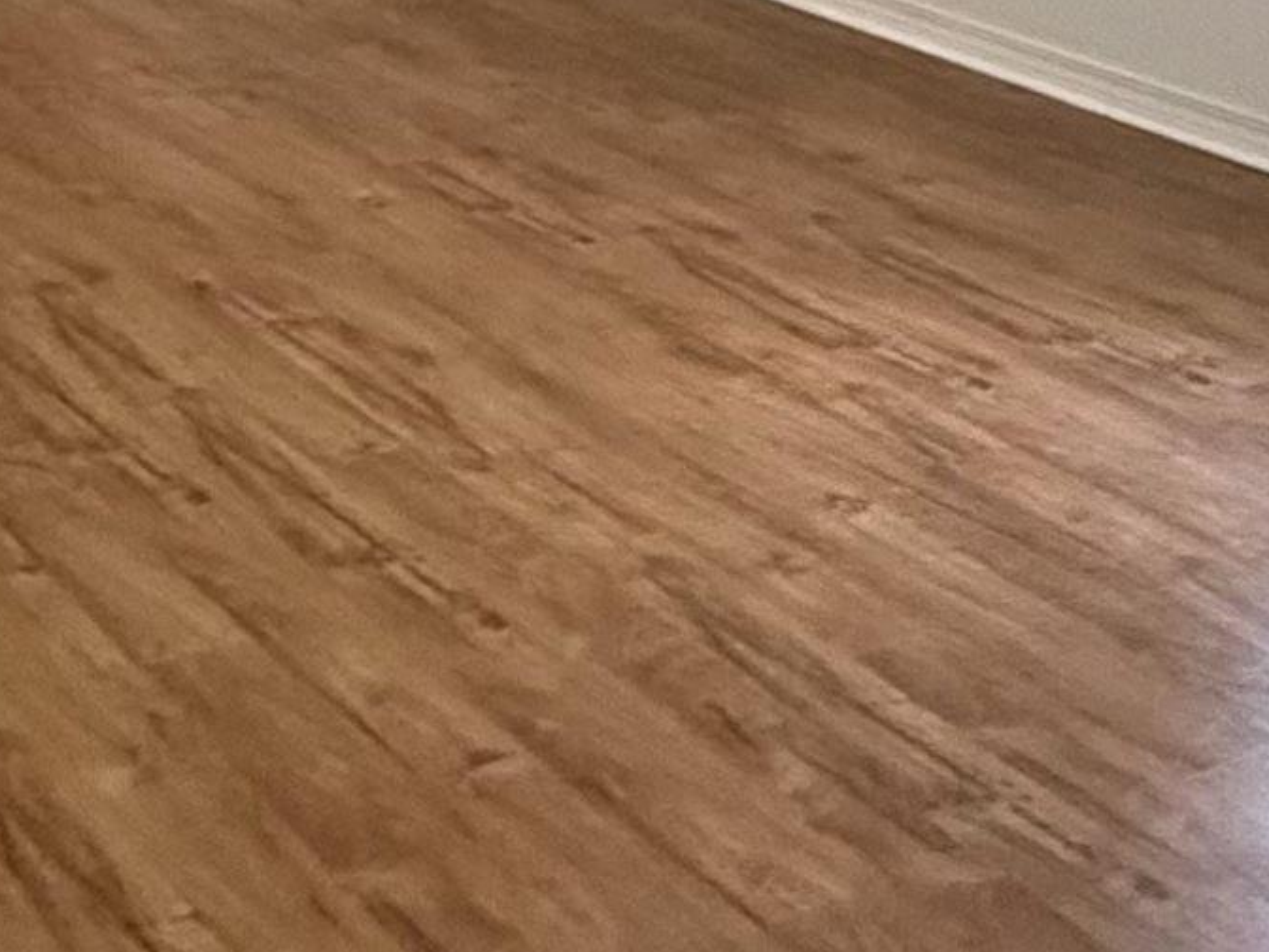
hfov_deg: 28.1
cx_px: -57
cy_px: -348
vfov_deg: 20.6
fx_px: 2346
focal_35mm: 64
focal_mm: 2.22
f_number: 2.2
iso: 320
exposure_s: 1/120
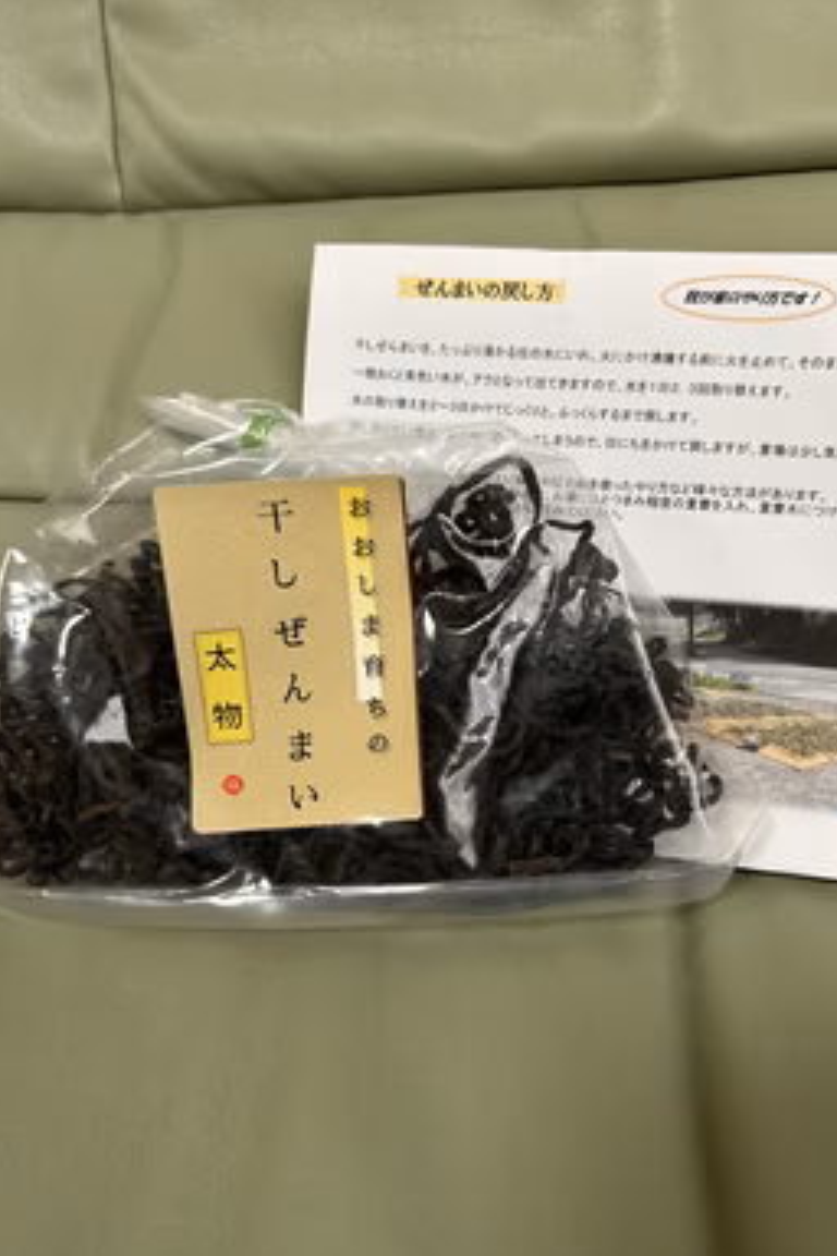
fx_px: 907
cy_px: 644
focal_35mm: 26
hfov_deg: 49.5
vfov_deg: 69.4
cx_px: 464
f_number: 1.78
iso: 100
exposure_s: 1/63
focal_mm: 6.86
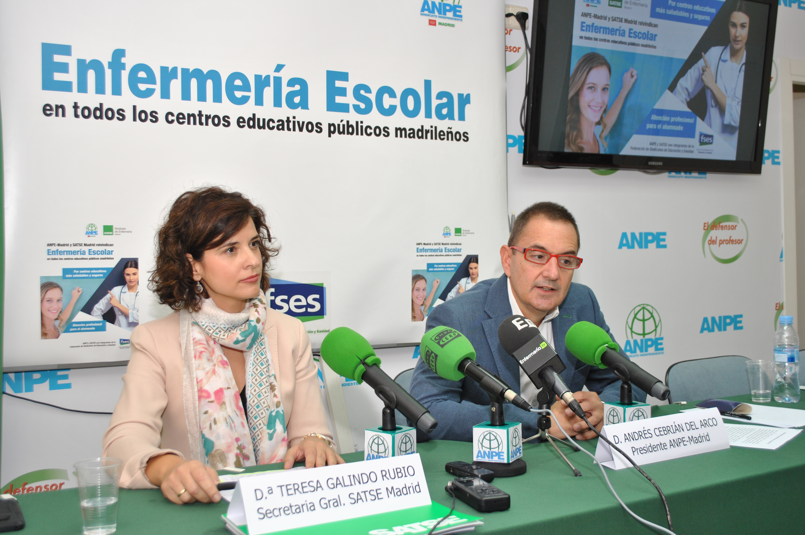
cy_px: 268
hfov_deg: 49.6
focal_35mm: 39
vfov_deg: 34.1
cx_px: 402
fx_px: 871
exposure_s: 1/60
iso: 200
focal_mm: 26
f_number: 4.2
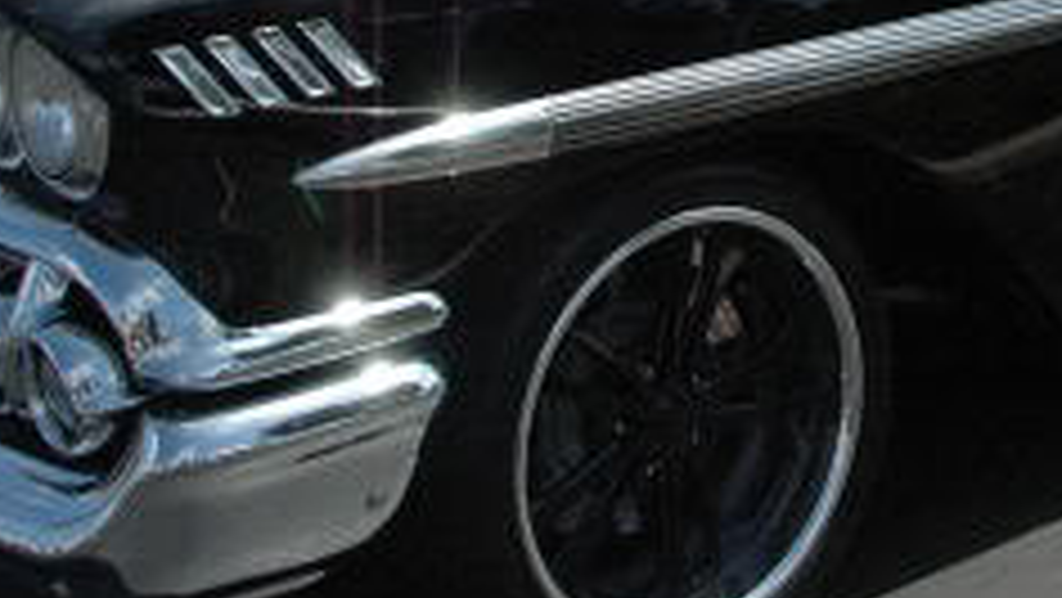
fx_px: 2395
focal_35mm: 85
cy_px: -72
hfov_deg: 24.7
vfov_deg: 13.9
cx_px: 828
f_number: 4.5
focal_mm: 20
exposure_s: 1/5000
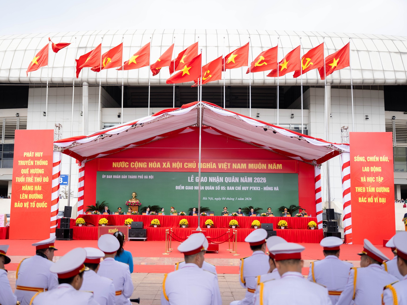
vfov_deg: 36.0
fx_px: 470
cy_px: 154
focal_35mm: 40
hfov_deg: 46.8
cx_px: 189
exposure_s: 1/1000
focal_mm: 36
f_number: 2.8
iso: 500
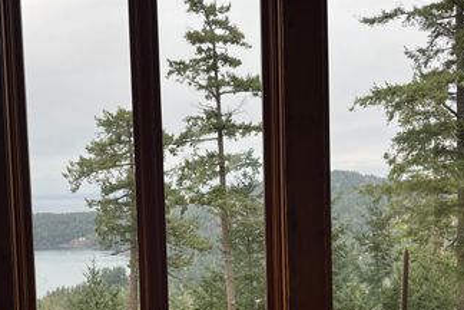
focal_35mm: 50
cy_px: 228
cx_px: 203
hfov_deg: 39.5
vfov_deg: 26.7
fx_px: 644
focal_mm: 5.1
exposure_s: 1/352
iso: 50
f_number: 1.6
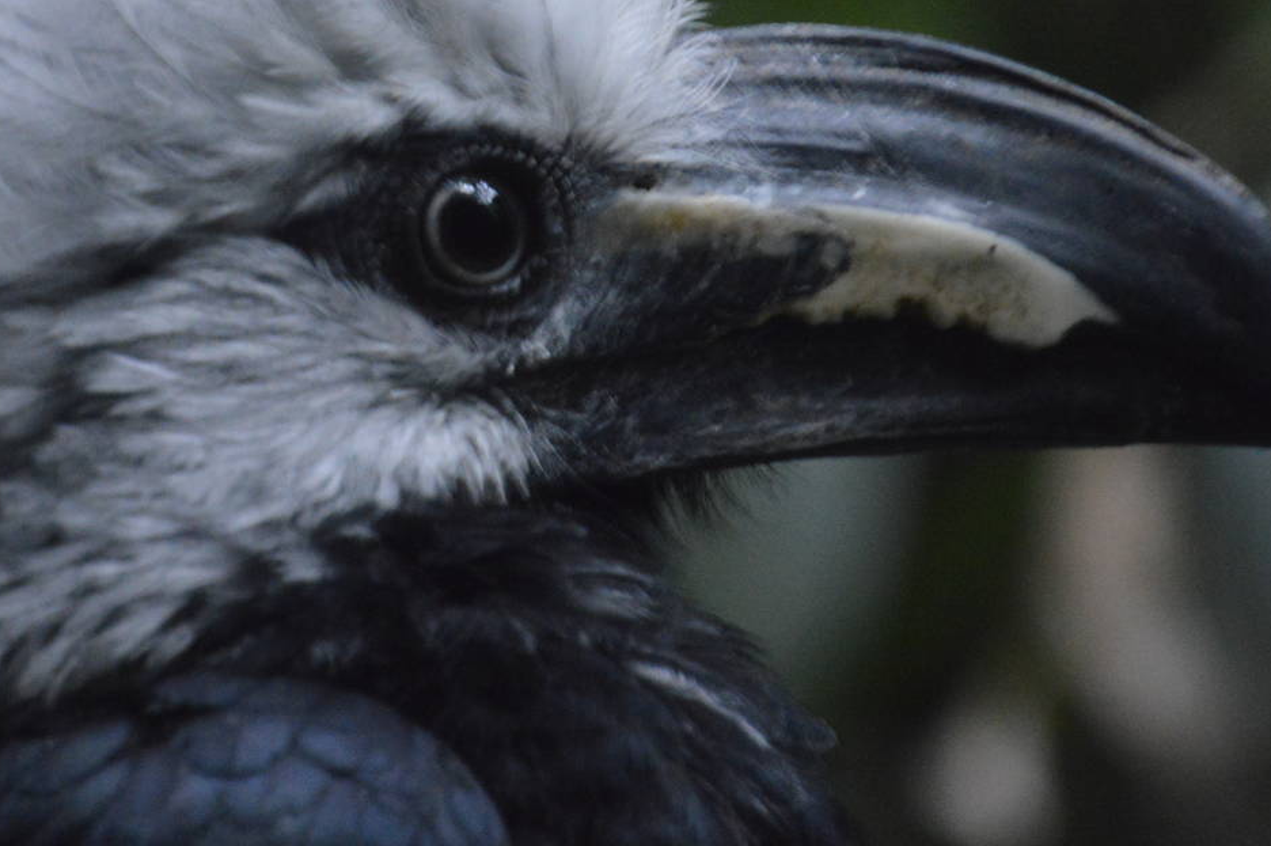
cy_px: 156
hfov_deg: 2.7
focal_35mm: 769
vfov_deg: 1.8
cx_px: 422
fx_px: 27134
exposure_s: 1/40
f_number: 6.3
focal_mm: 300
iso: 3200
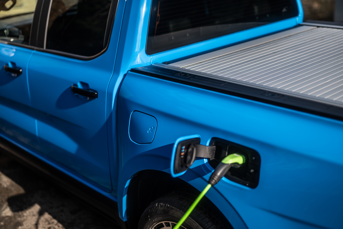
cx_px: 172
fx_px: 476
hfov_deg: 39.6
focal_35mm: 50
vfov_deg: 27.0
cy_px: 114
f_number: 1.3
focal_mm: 50
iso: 32
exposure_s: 1/800
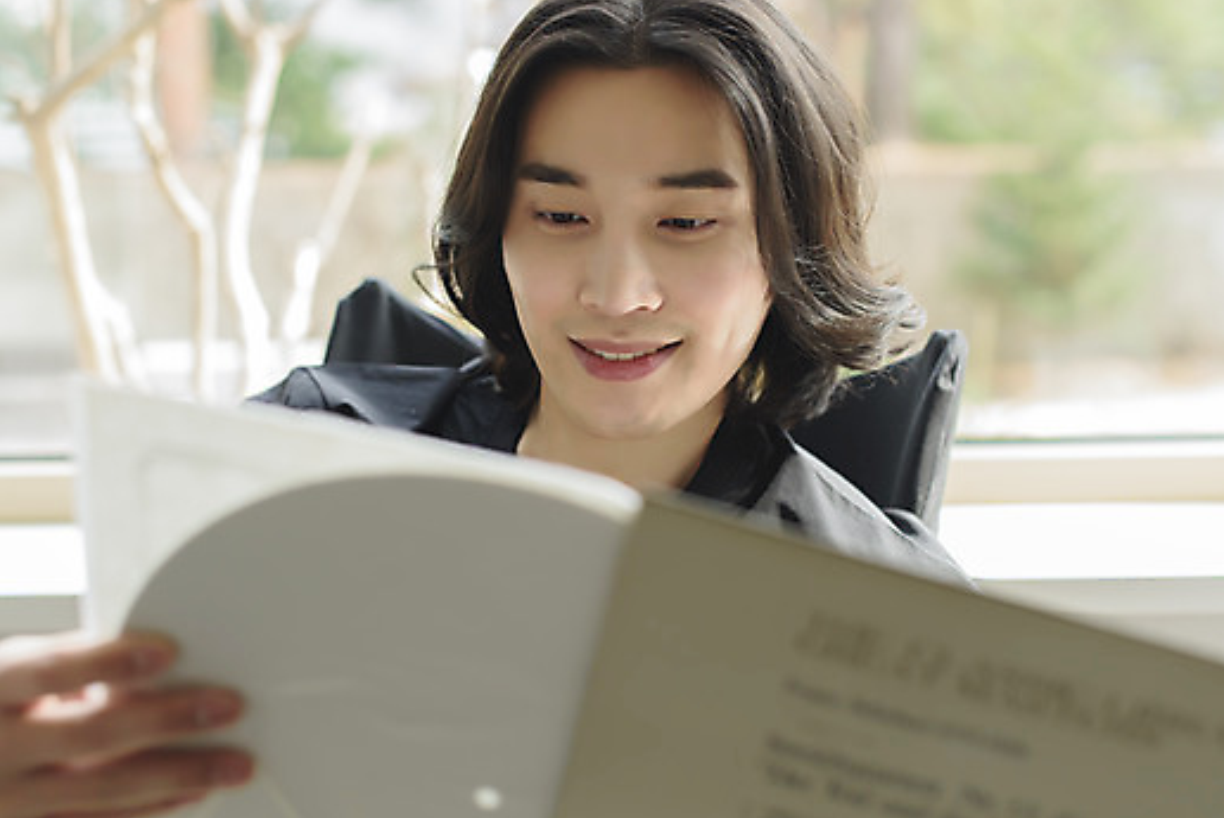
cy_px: 368
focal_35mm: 58
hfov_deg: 34.4
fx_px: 1974
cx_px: 575
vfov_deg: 23.4
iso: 500
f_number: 2.8
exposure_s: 1/250
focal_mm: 50
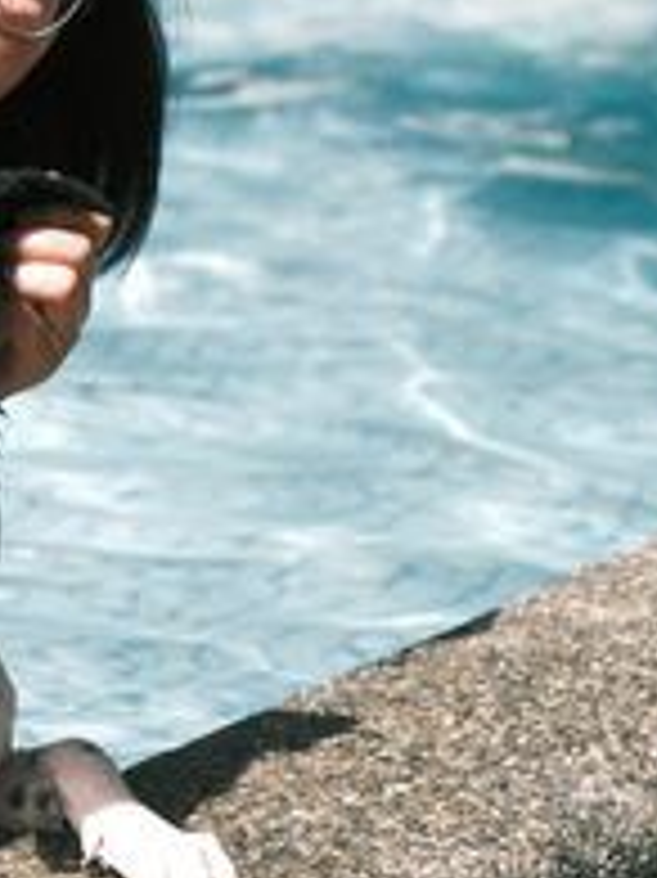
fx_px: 4357
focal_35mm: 172
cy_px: 167
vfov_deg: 11.5
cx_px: -94
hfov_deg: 8.5
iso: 80
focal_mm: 38.8
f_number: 2.8
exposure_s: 1/1000
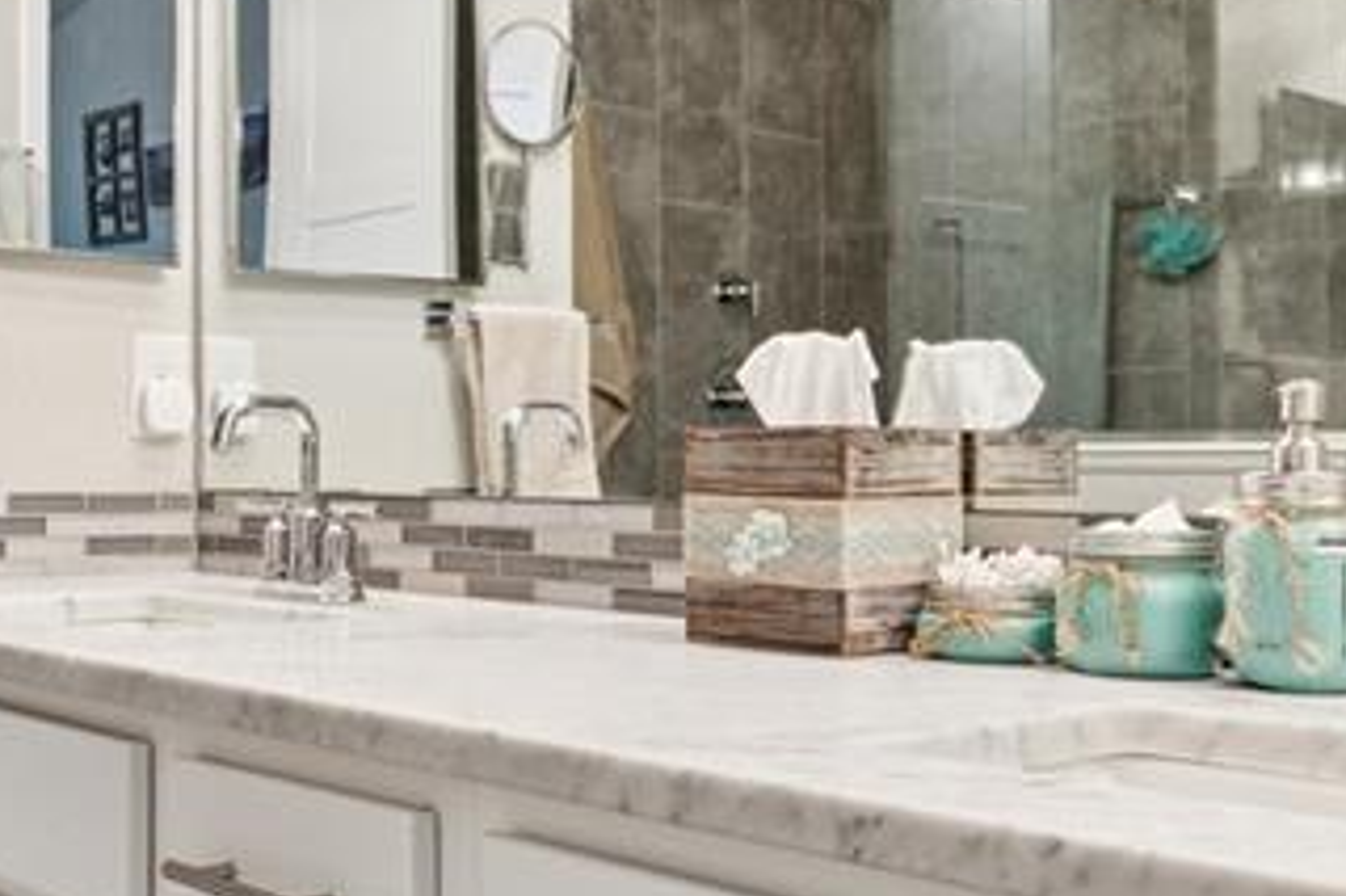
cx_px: 349
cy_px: 496
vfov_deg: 28.0
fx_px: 1794
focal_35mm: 48
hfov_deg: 40.1
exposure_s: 1/8
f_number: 11
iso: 800
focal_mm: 15
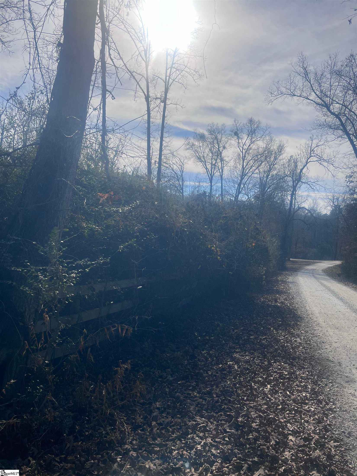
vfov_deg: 67.3
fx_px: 358
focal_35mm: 26
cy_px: 238
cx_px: 178
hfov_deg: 53.1
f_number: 1.6
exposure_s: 1/9091
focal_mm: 5.1
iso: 50
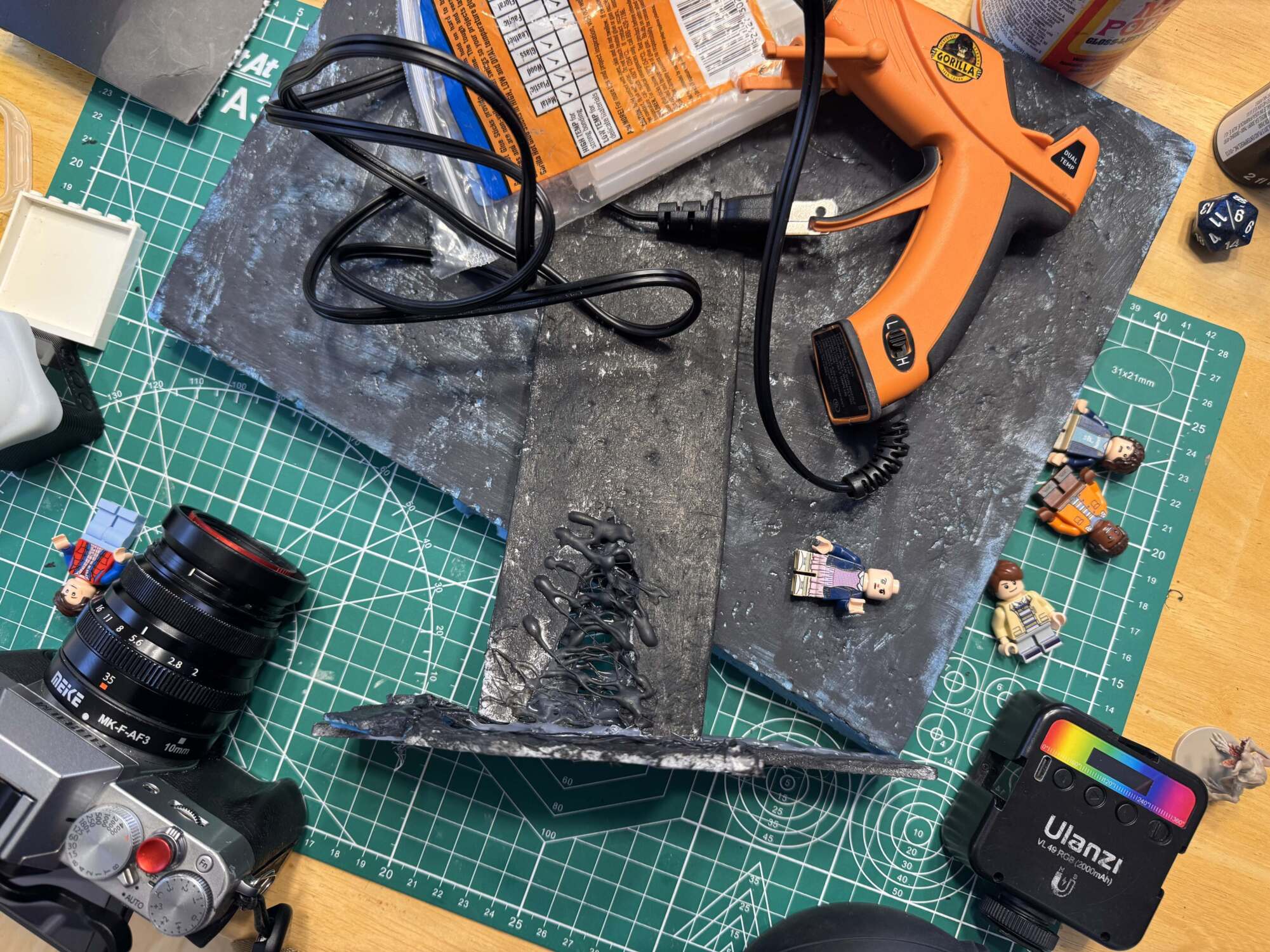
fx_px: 881
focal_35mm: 24
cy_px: 476
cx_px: 635
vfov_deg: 56.8
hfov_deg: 71.6
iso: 125
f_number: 1.78
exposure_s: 1/60
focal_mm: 6.76
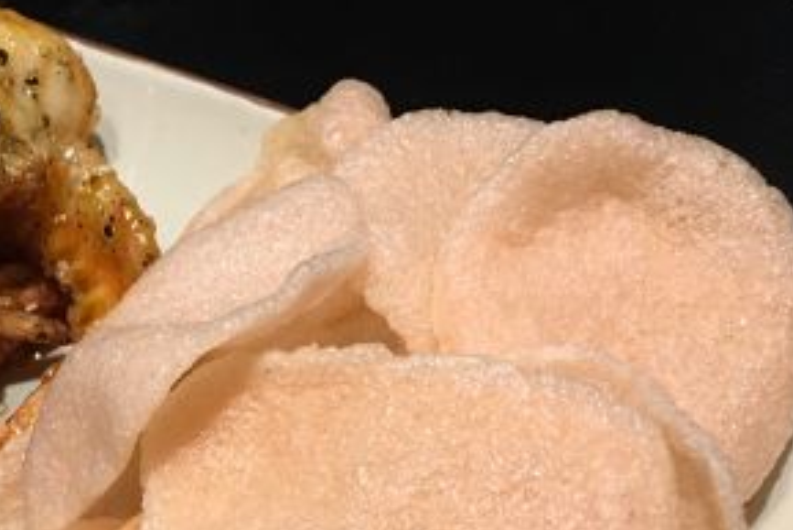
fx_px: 1609
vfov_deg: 18.1
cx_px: 55
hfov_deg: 26.6
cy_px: 556
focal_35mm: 73
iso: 160
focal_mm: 4.15
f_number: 2.2
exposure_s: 1/33
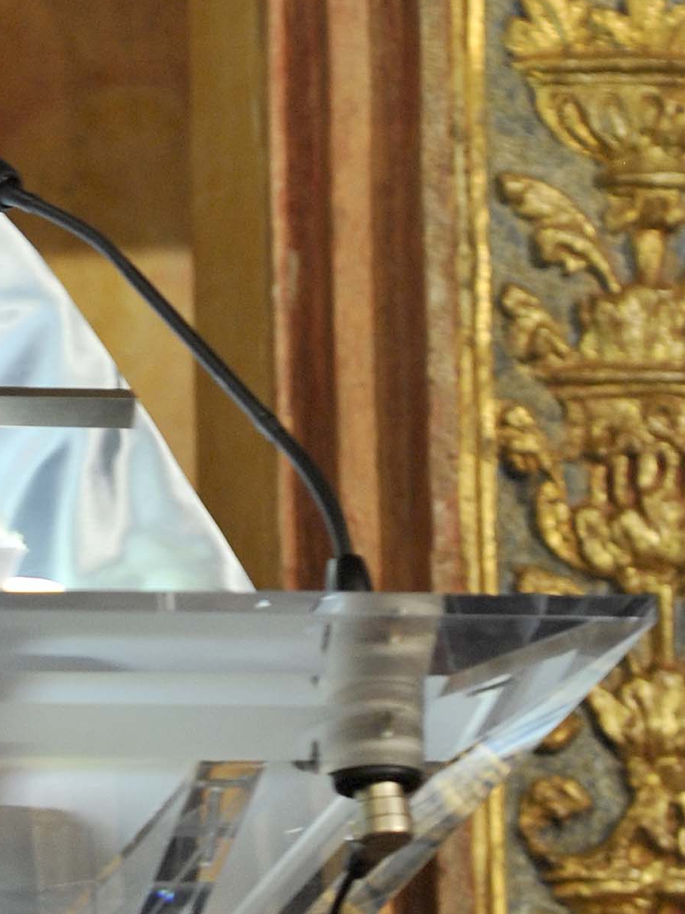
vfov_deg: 2.9
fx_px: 17842
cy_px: 184
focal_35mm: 676
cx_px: -292
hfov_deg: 2.2
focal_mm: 200
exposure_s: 1/80
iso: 1000
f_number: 3.2
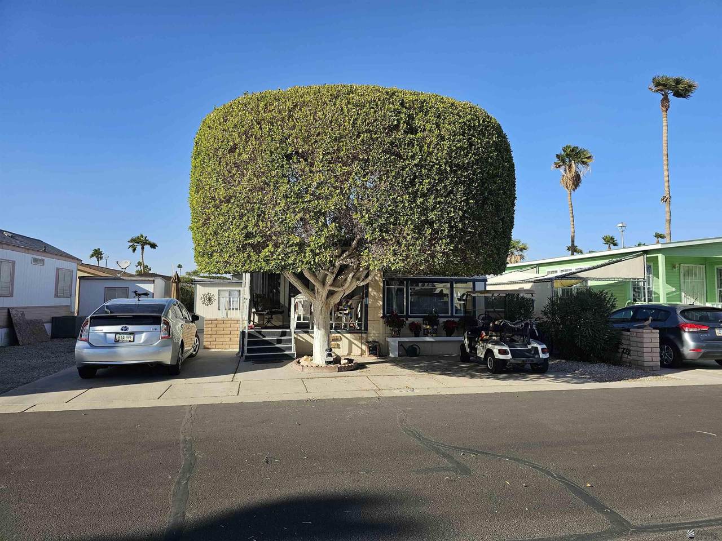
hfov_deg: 73.9
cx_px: 361
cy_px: 270
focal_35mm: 23
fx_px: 480
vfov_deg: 58.9
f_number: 1.7
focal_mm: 6.3
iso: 20
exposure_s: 1/1170
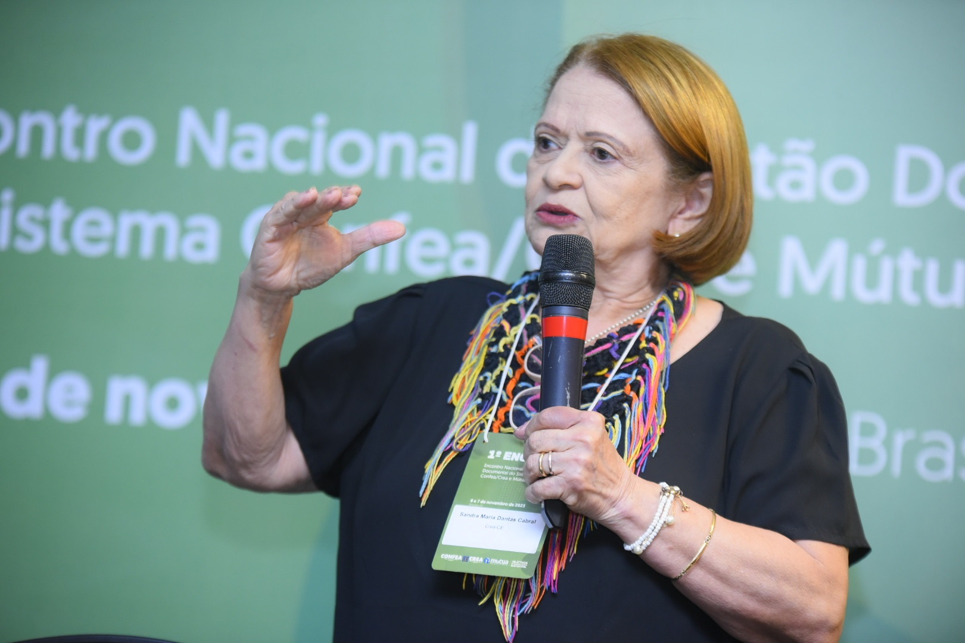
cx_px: 482
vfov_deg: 10.5
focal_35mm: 130
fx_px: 3484
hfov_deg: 15.8
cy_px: 322
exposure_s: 1/160
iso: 3200
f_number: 3.2
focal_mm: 130
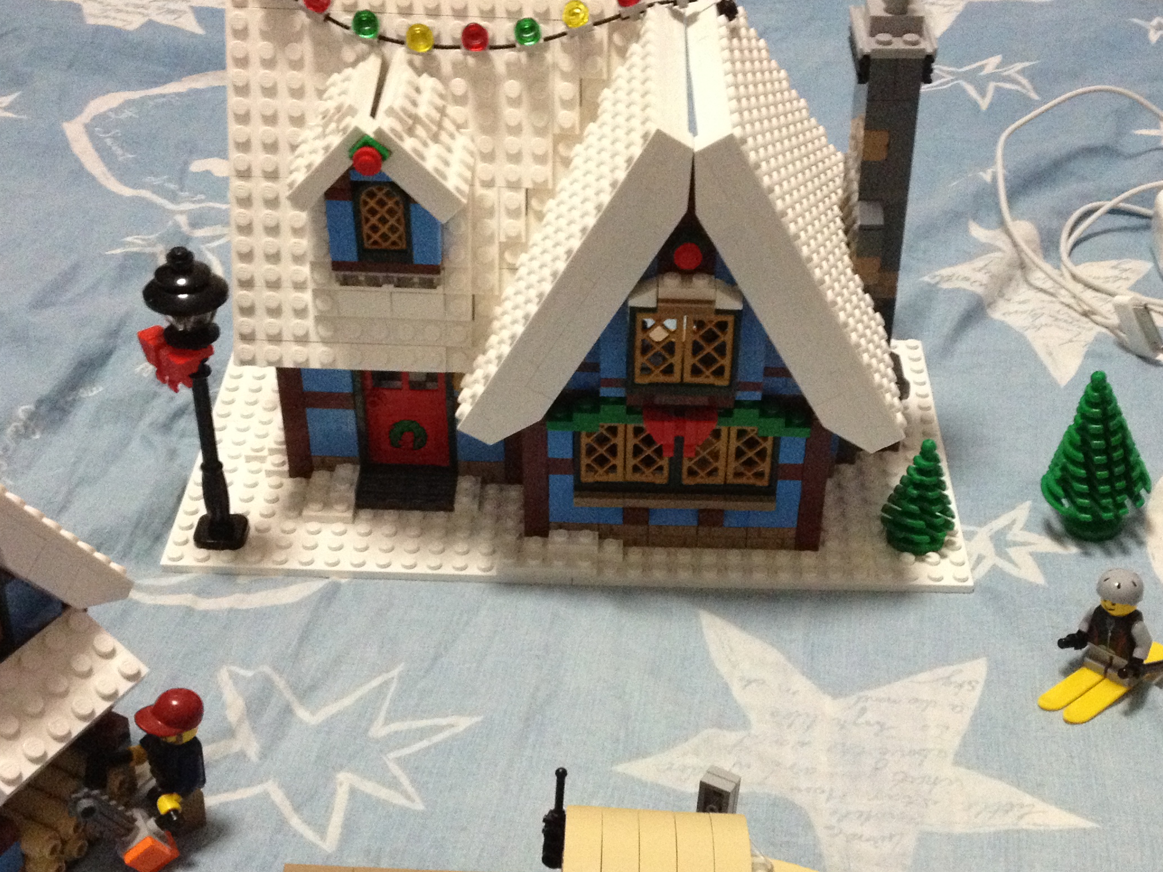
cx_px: 664
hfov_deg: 34.9
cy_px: 575
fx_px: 1848
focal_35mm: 55
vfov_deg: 26.4
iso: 400
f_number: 2.4
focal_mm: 4.28
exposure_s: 1/20
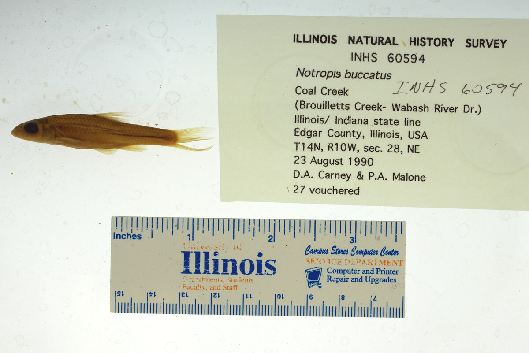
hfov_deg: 33.4
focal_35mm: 60
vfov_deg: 22.6
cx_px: 264
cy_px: 176
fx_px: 882
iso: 100
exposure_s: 1/200
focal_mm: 60
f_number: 10
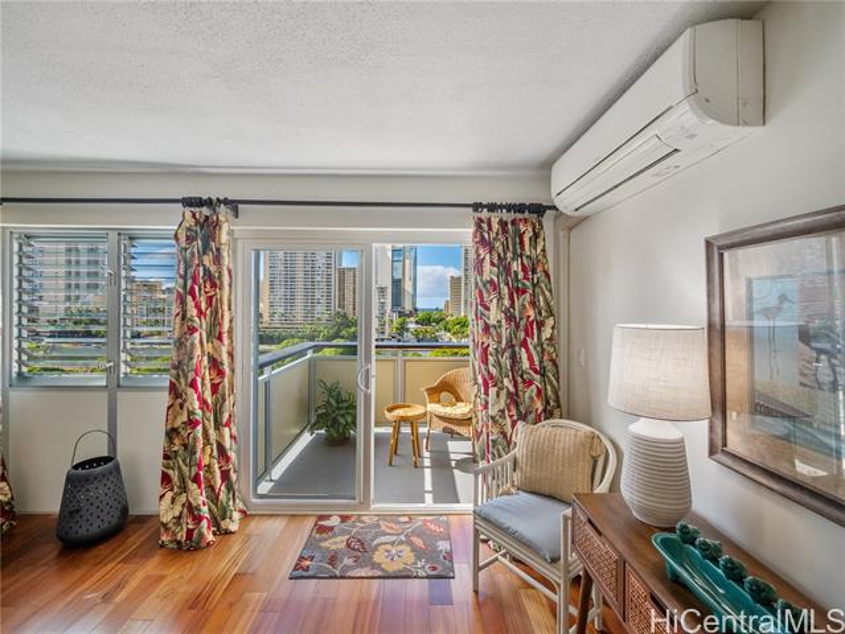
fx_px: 342
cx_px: 422
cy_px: 317
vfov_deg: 85.7
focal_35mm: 14
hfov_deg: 102.0
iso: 1600
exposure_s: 1/8000
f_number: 4
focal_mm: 7
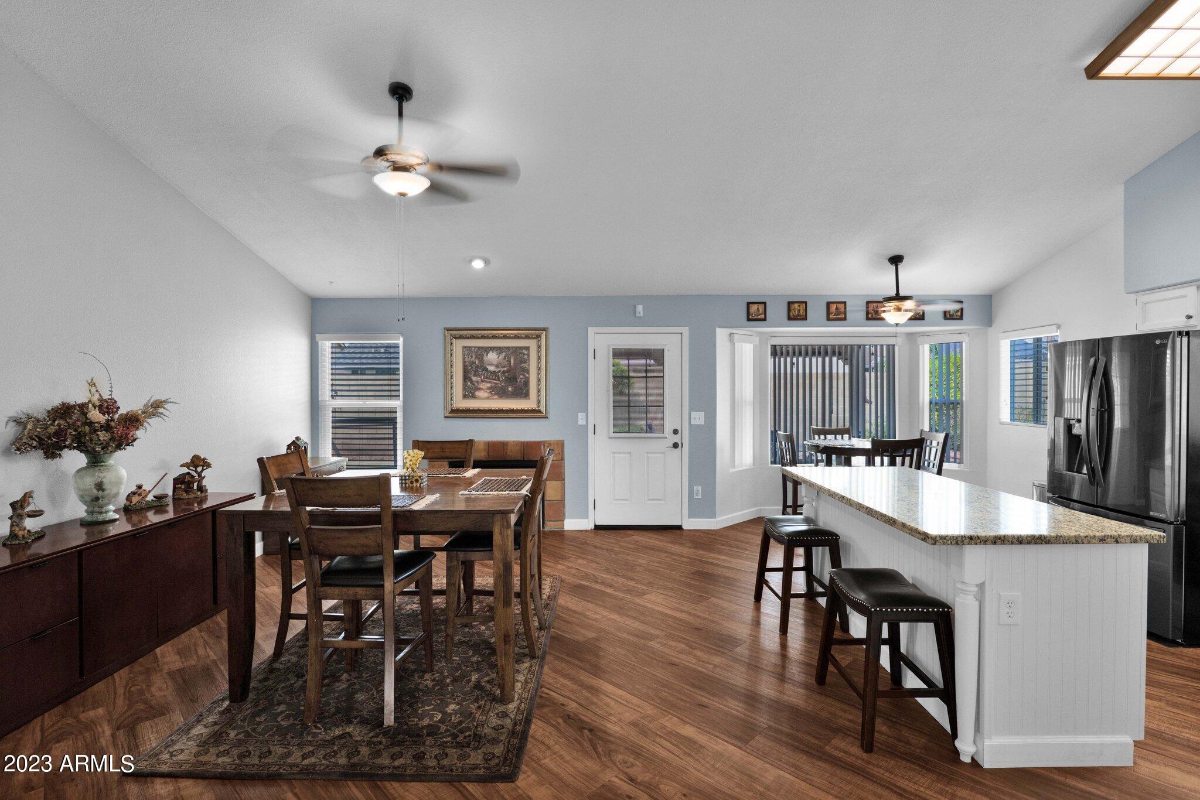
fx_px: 533
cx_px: 600
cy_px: 400
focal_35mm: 16
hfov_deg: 96.7
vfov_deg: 73.8
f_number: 5
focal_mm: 16
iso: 640
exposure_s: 1/20
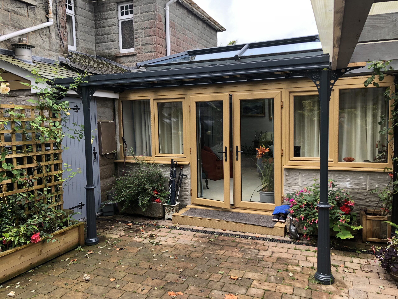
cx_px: 199
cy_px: 150
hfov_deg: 63.4
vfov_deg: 49.7
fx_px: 322
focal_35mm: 28
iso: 20
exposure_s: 1/123
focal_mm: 4
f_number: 1.8
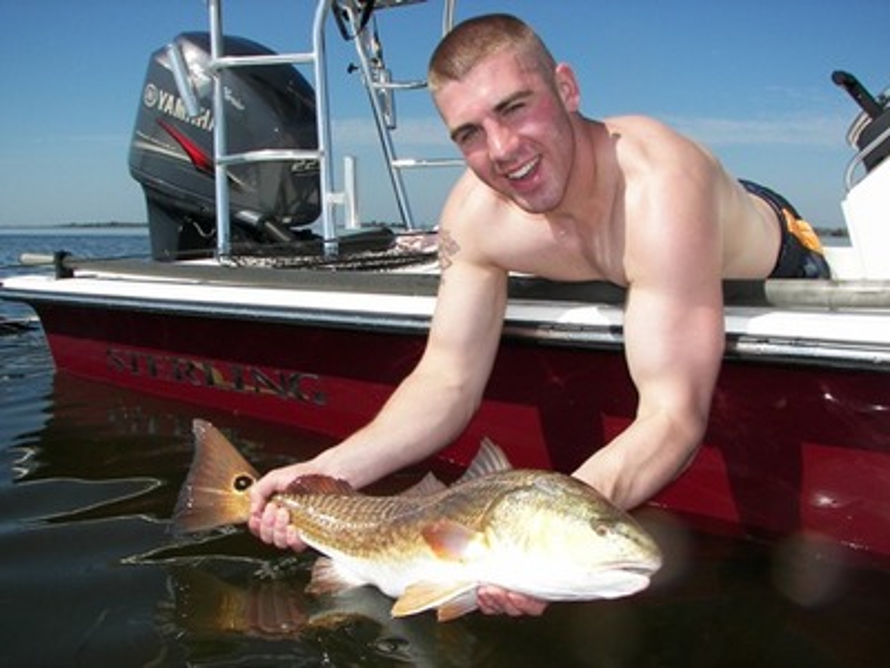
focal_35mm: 36
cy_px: 334
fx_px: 926
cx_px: 445
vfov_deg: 39.7
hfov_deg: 51.4
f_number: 4
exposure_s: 1/1000
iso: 50
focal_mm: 6
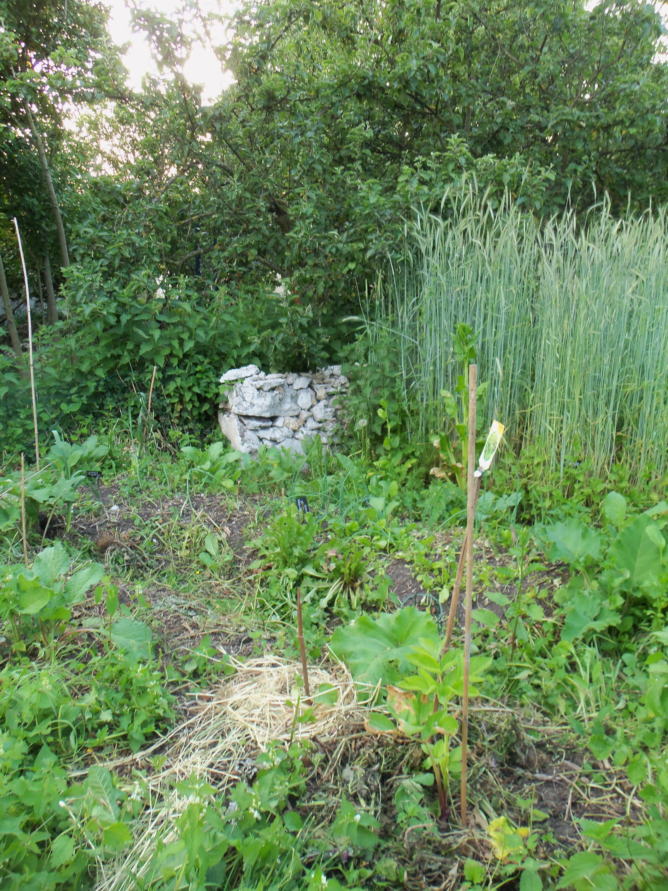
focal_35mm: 29
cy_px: 446
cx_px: 334
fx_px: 746
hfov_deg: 48.2
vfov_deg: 61.7
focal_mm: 5.2
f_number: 3.4
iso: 80
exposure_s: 1/30
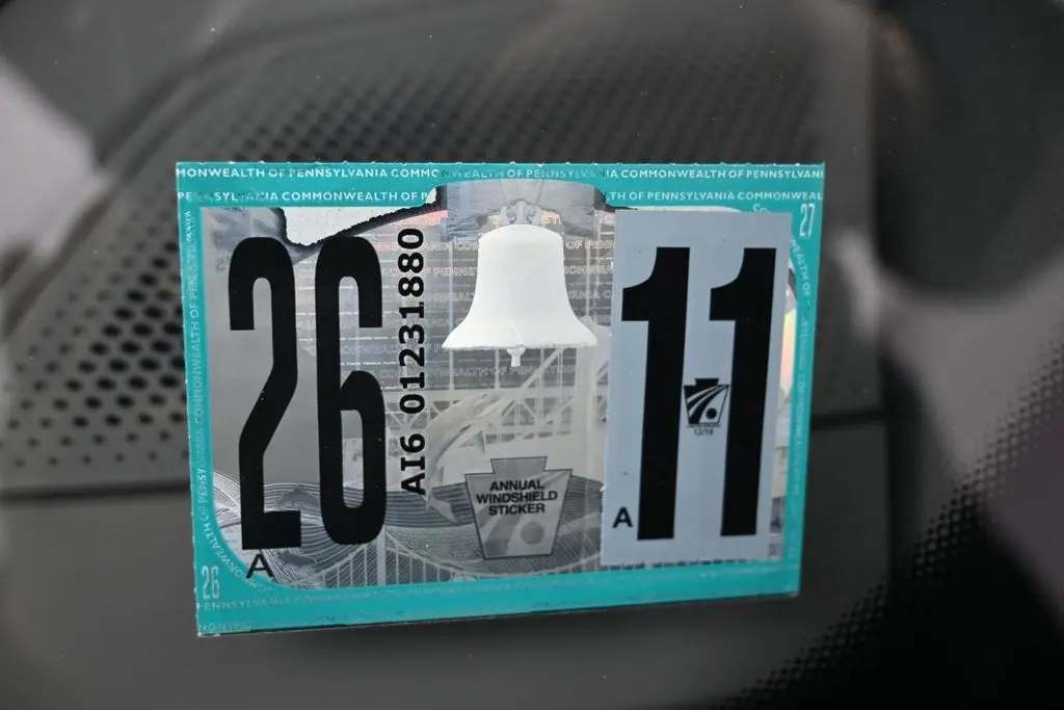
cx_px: 532
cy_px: 355
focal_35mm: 37
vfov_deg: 36.2
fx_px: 1086
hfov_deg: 52.2
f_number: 4.2
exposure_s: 1/125
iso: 450
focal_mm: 24.5
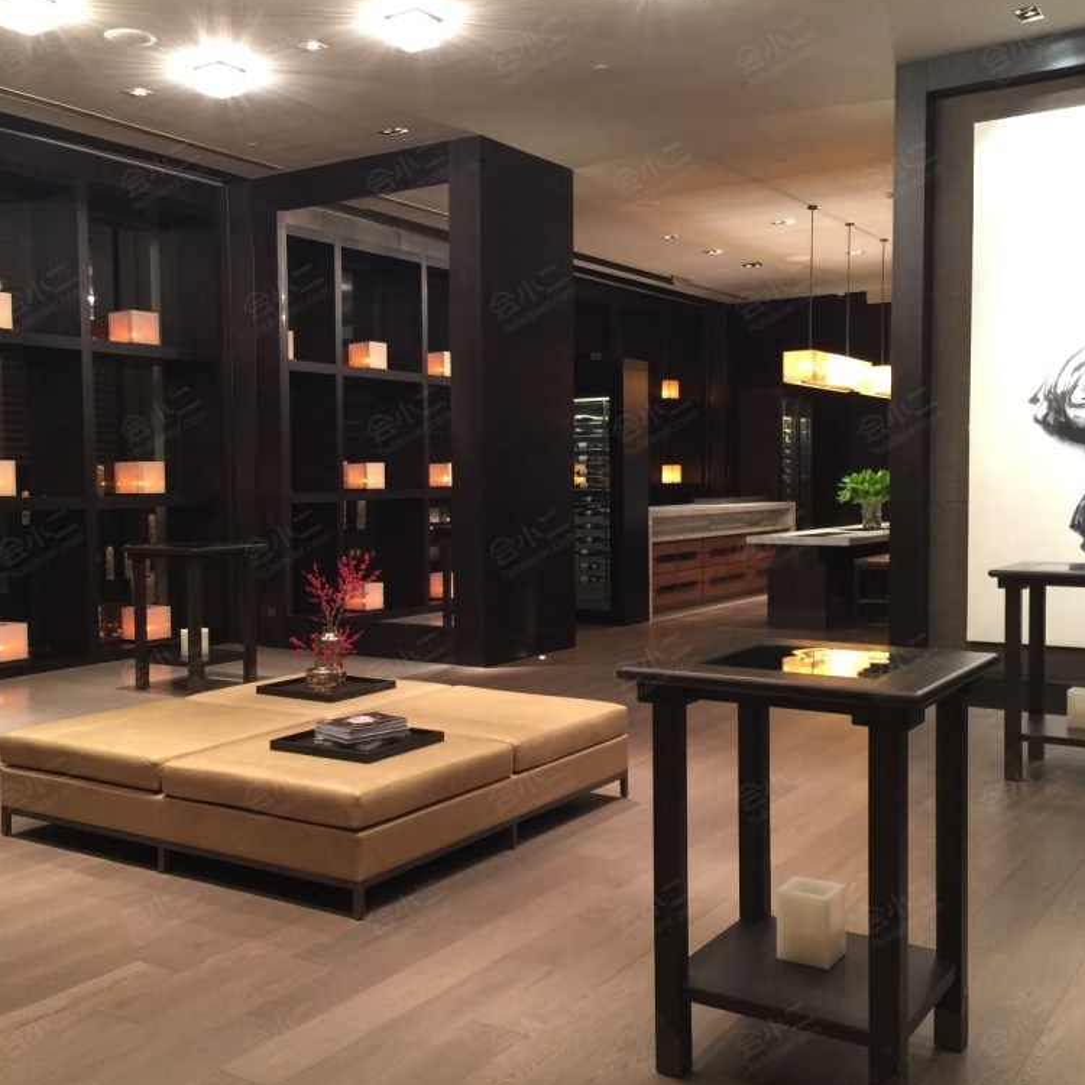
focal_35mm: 35
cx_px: 475
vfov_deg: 47.2
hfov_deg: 47.1
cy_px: 547
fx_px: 1241
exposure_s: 1/10
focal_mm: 4.15
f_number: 2.2
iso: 100
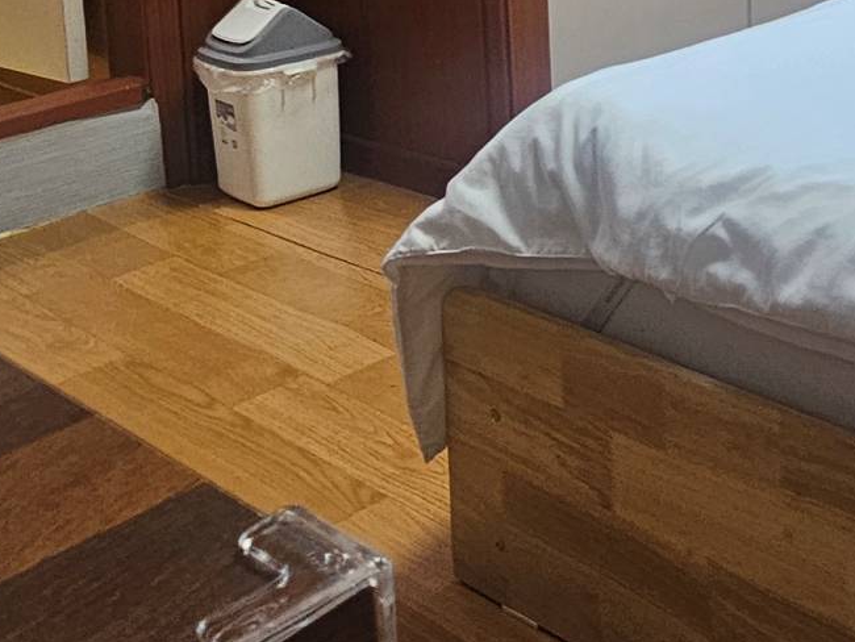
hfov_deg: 31.2
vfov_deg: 24.1
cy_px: -97
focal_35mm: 56
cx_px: 896
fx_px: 1384
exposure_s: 1/60
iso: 80
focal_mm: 2.2
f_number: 2.2
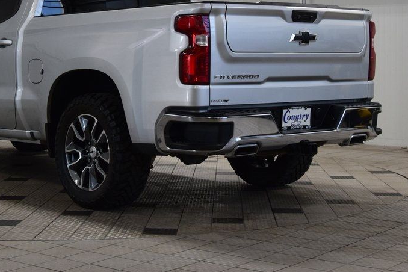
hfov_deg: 26.1
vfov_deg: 17.6
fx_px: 873
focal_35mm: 77
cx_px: 123
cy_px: 79
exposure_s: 1/60
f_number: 8
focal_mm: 34
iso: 1400
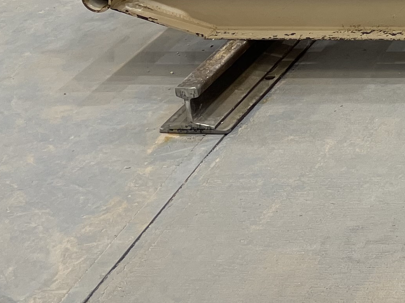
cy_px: -122
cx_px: 744
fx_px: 1181
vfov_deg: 13.9
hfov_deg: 16.2
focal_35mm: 101
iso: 40
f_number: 1.6
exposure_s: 1/120
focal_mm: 4.2
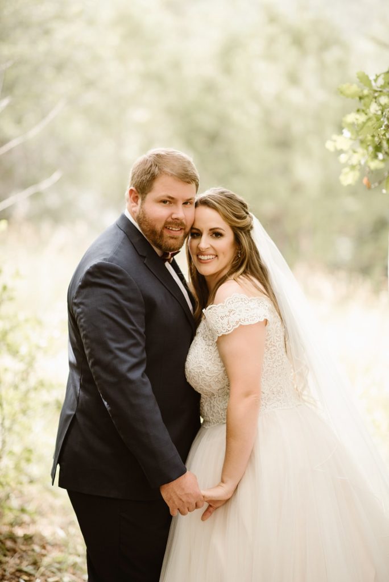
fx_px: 1376
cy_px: 291
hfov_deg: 16.1
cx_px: 194
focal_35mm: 85
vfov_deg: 23.9
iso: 250
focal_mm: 85
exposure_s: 1/400
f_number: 1.8
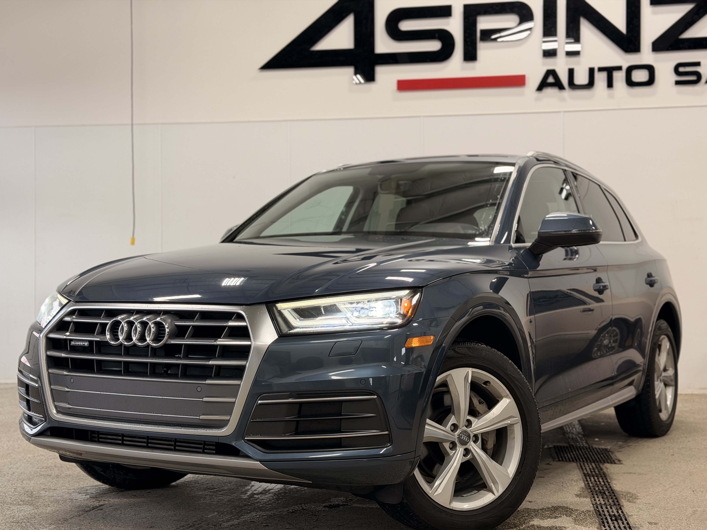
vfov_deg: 30.3
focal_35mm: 48
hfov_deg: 39.7
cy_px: 265
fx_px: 980
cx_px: 354
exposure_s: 1/120
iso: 80
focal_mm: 6.76
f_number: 1.78
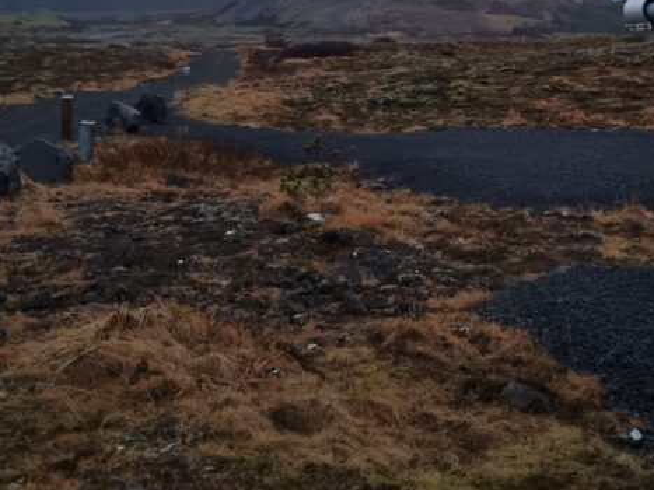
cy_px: 53
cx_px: 437
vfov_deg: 24.9
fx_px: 1077
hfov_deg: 33.5
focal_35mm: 57
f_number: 1.8
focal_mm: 5.4
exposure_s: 1/25
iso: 1250
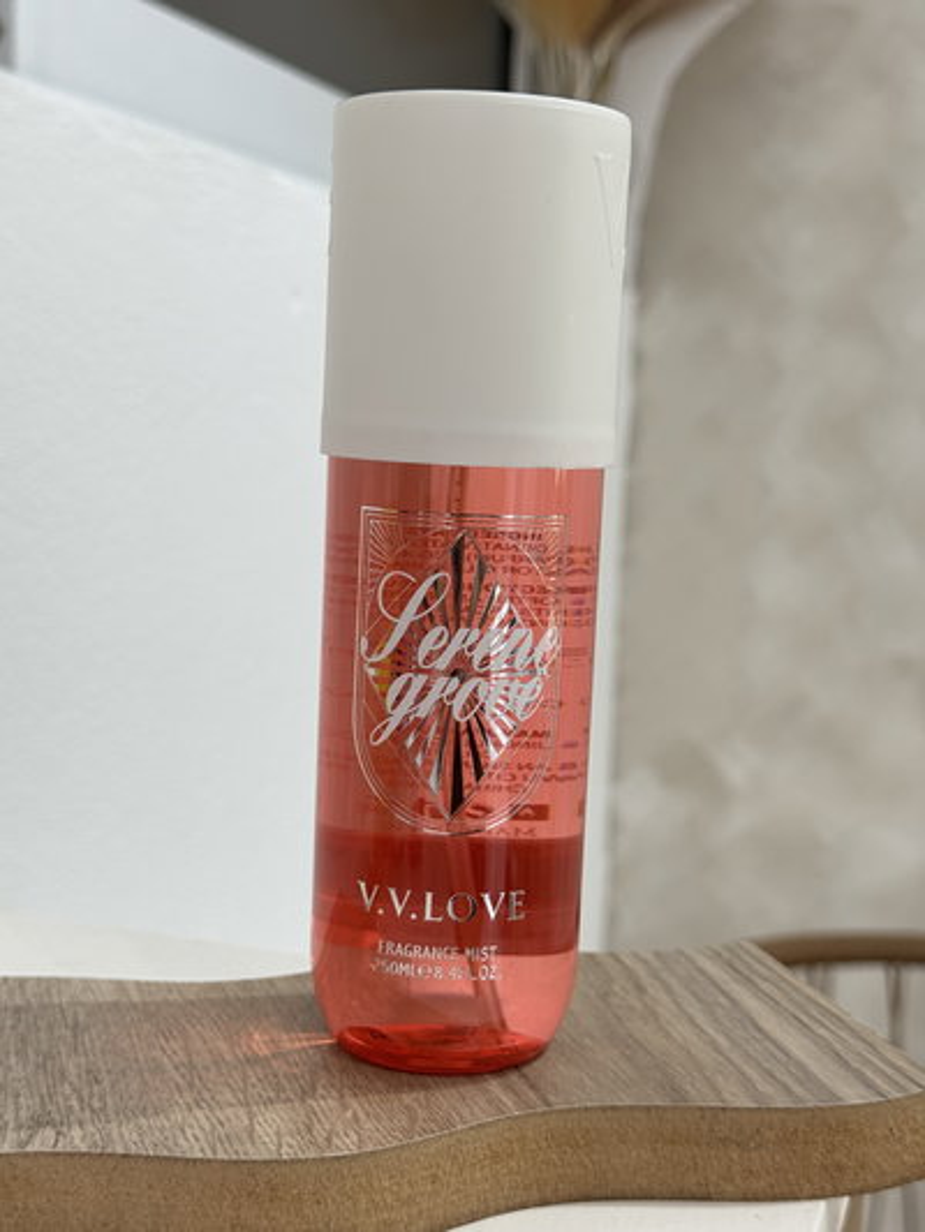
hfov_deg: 30.3
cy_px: 616
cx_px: 462
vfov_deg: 39.6
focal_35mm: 48
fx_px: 1710
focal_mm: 6.76
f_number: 1.78
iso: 125
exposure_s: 1/100
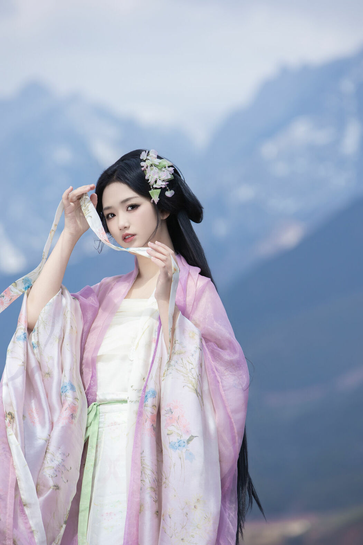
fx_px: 2874
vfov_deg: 10.8
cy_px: 272
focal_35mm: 190
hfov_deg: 7.2
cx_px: 182
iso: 100
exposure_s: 1/1250
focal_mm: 190
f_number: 5
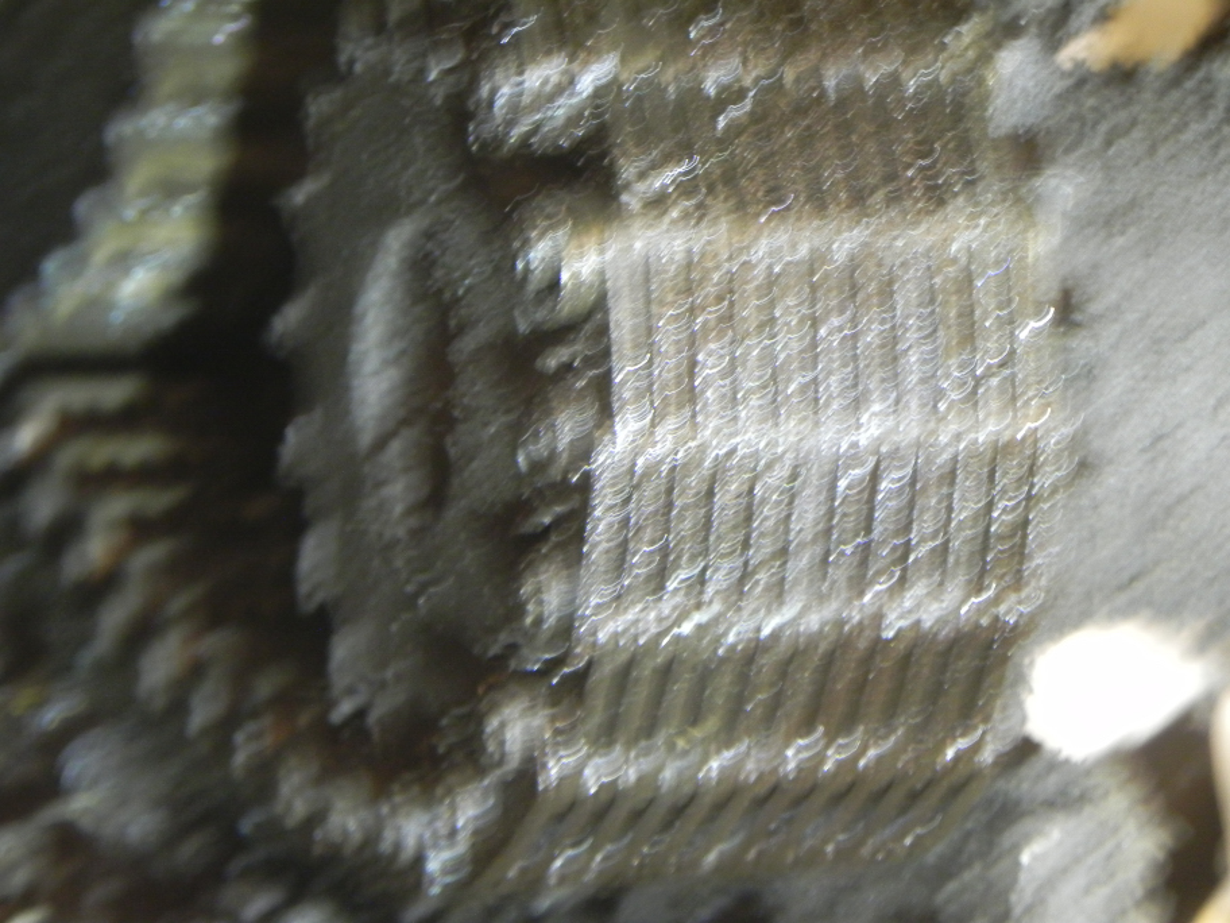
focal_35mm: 162
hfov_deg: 12.2
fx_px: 5756
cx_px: 615
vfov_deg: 9.2
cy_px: 462
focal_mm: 28.8
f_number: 4.5
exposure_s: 1
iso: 400
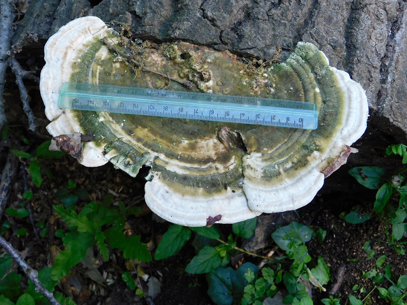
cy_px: 152
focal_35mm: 45
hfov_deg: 42.1
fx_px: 529
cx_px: 204
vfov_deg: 32.2
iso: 160
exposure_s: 1/30
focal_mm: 8
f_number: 3.7
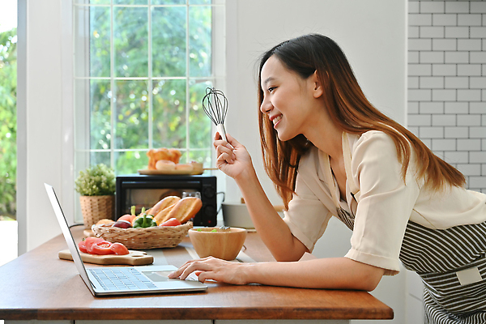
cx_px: 243
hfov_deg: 41.1
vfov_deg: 28.1
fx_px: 648
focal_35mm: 48
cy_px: 162
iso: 400
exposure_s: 1/400
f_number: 4
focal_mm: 48
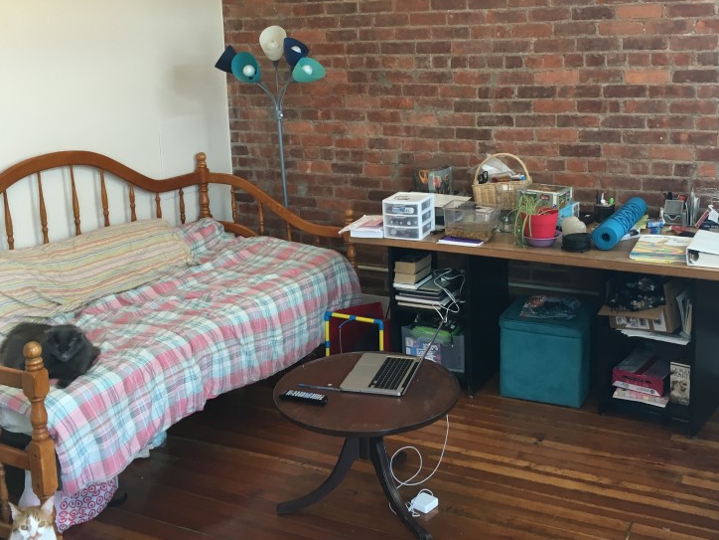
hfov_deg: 45.7
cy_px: 183
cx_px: 405
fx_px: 852
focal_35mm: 41
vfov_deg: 34.8
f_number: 2.2
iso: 50
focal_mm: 4.15
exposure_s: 1/30
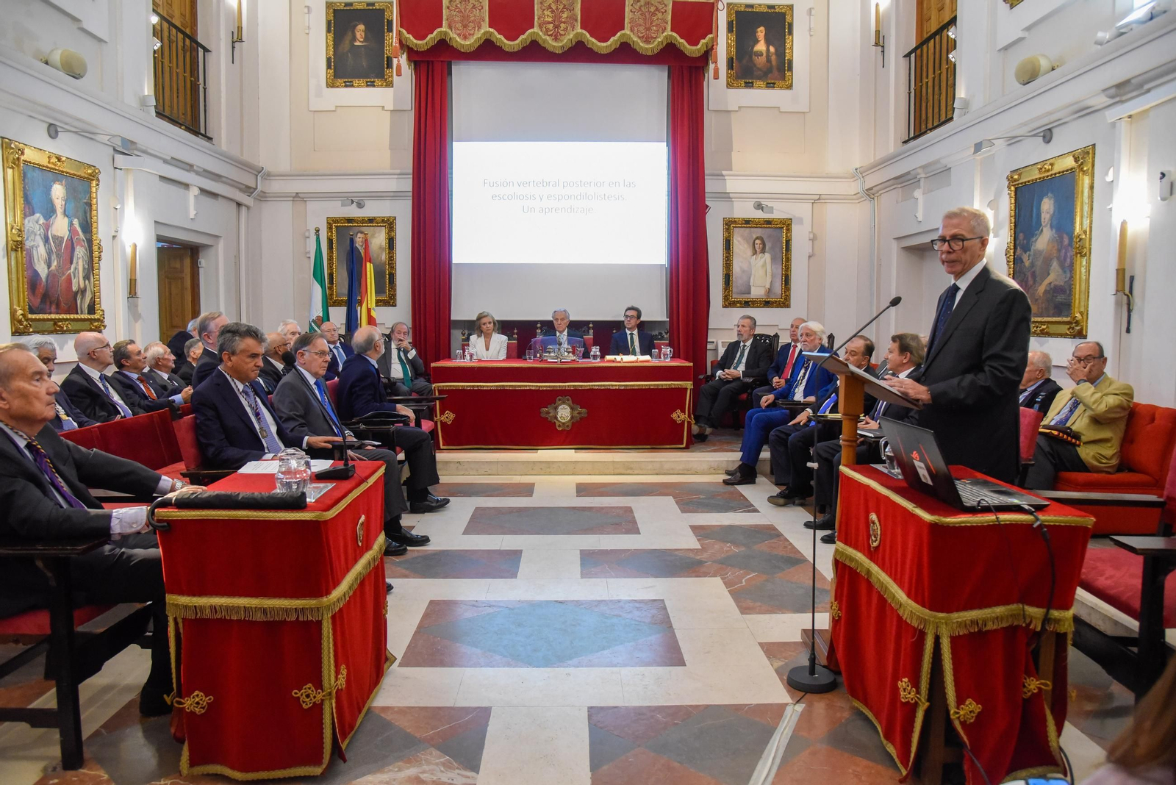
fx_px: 784
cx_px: 588
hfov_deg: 73.7
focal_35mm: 24
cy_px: 392
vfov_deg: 53.2
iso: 4000
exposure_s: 1/100
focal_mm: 24
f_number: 4
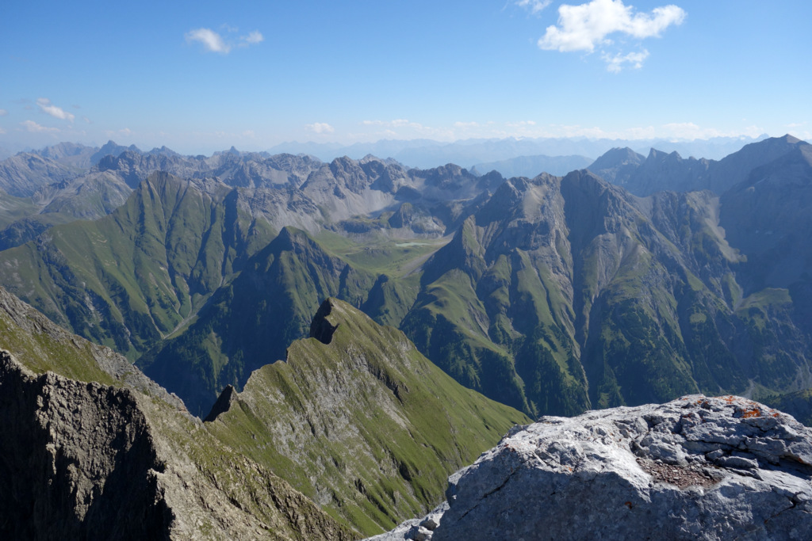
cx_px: 406
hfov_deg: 65.5
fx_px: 632
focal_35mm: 28
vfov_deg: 46.4
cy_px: 270
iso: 125
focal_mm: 10.4
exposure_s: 1/500
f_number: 5.6
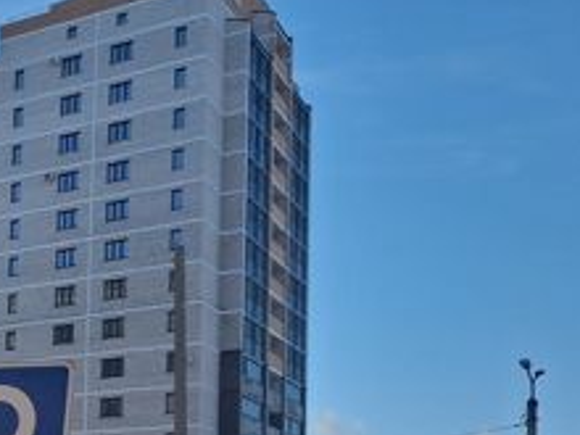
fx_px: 1123
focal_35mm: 67
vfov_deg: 20.1
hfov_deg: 23.9
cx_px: -250
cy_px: 562
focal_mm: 5.54
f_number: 1.8
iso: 40
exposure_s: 1/3891
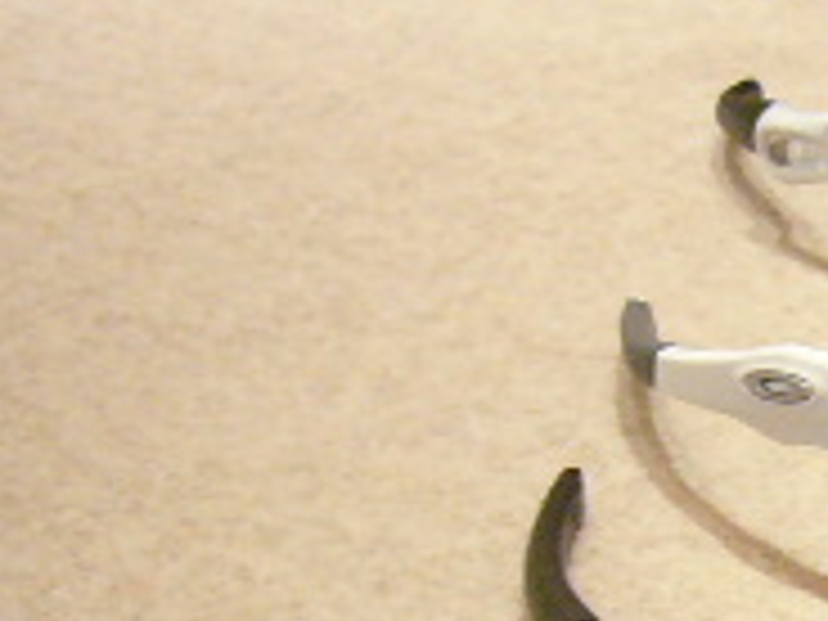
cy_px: 837
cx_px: 1332
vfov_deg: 11.8
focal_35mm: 122
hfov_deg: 14.7
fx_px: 2918
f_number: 2.8
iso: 200
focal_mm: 5.8
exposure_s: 1/25
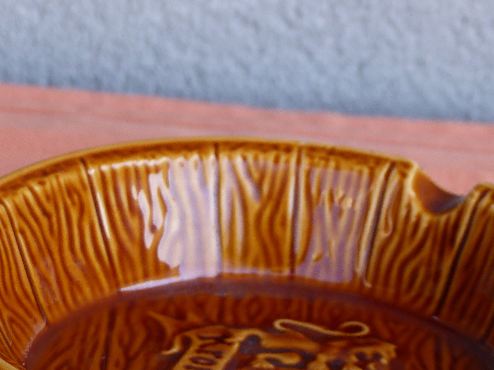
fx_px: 2954
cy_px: 391
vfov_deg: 7.1
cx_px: 310
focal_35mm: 207
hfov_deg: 9.6
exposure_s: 1/160
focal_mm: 16.9
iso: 100
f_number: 2.8
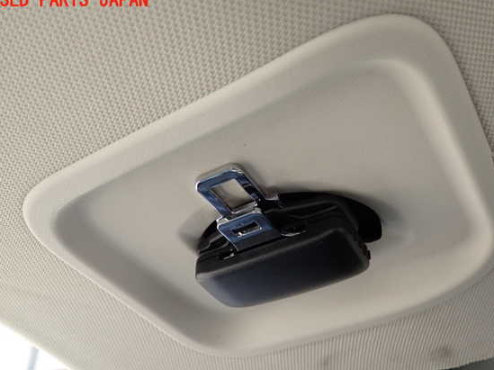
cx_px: 255
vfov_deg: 40.6
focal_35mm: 35
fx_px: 499
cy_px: 192
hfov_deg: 52.6
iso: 250
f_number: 2.4
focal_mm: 5.79
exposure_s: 1/125
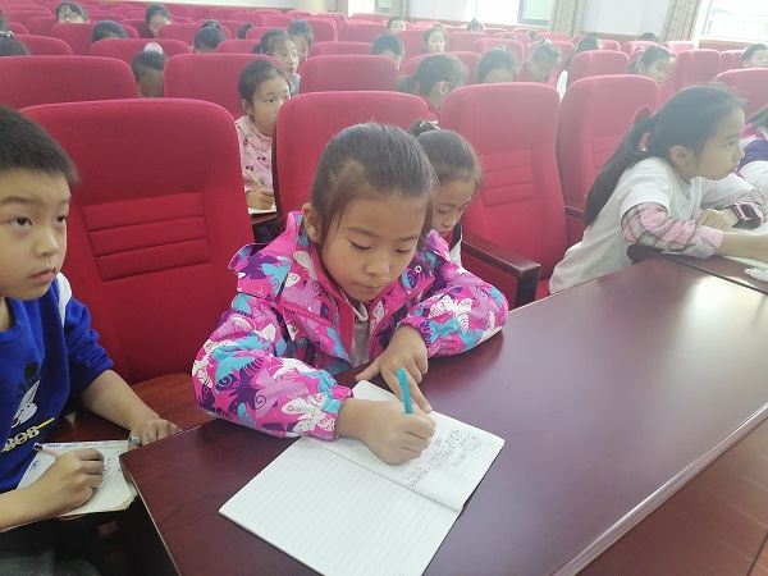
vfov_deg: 51.4
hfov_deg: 65.3
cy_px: 288
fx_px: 599
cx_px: 384
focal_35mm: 27
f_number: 1.8
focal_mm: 5.3
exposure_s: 1/33.3
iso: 320
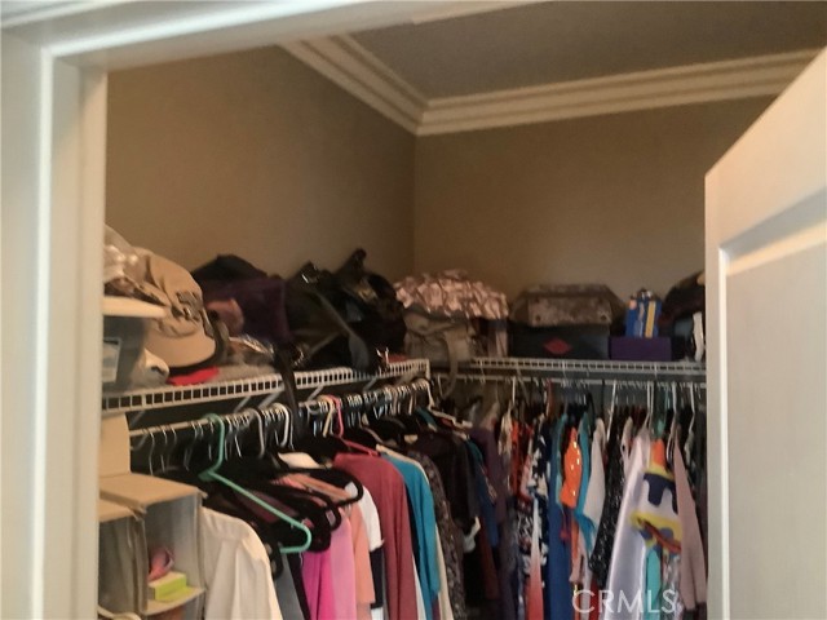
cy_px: 310
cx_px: 414
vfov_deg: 45.4
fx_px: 741
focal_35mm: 31
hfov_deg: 58.4
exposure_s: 1/17
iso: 640
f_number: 2.4
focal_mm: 3.3
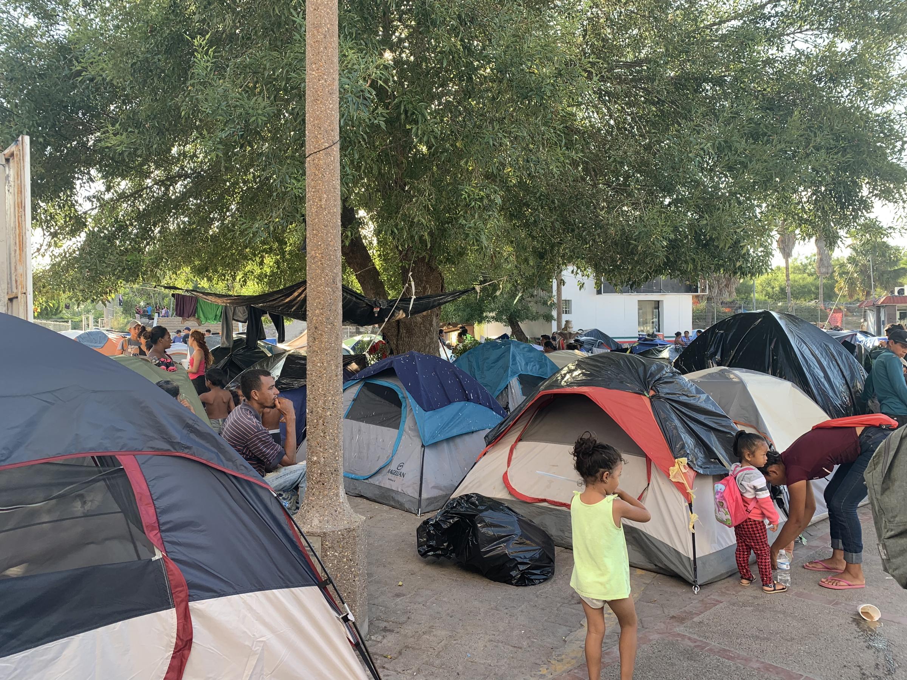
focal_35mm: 26
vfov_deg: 53.1
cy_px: 340
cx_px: 454
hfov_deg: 67.3
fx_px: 681
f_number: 1.8
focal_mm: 4.25
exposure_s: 1/155
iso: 25
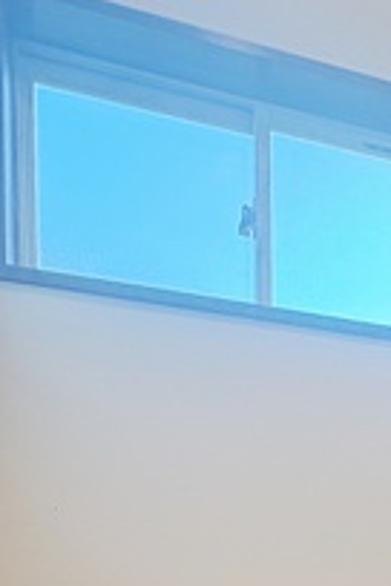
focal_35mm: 50
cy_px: 678
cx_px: 456
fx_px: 815
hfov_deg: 24.7
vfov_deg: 33.4
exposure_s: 1/100
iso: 80
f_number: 2.2
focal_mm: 2.22
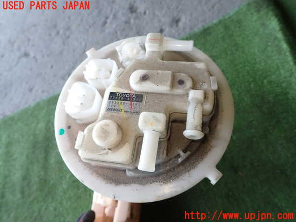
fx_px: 214
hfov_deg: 69.4
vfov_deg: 54.9
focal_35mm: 25
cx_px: 148
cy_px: 111
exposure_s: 1/60
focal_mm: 4.5
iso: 100
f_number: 2.8
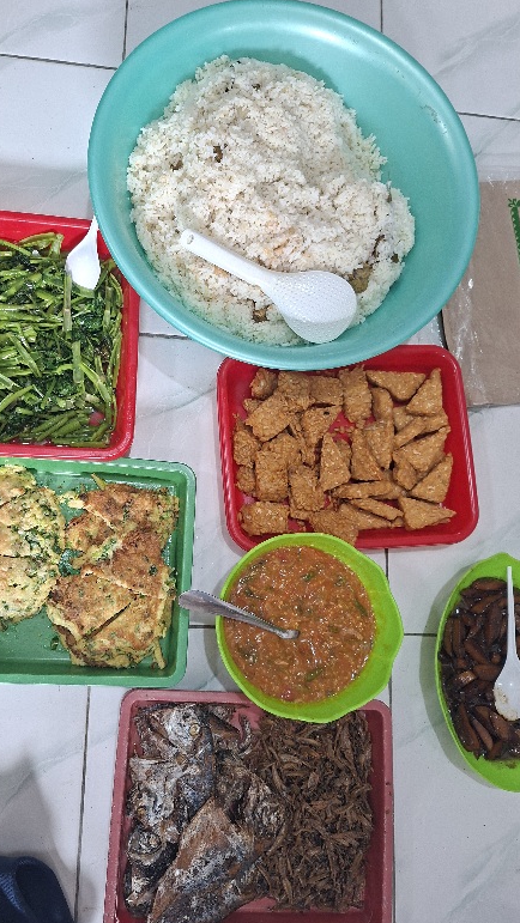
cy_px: 472
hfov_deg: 44.0
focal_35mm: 26
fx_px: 637
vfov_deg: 71.9
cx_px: 191
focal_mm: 5.54
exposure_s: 1/50
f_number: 1.8
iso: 200
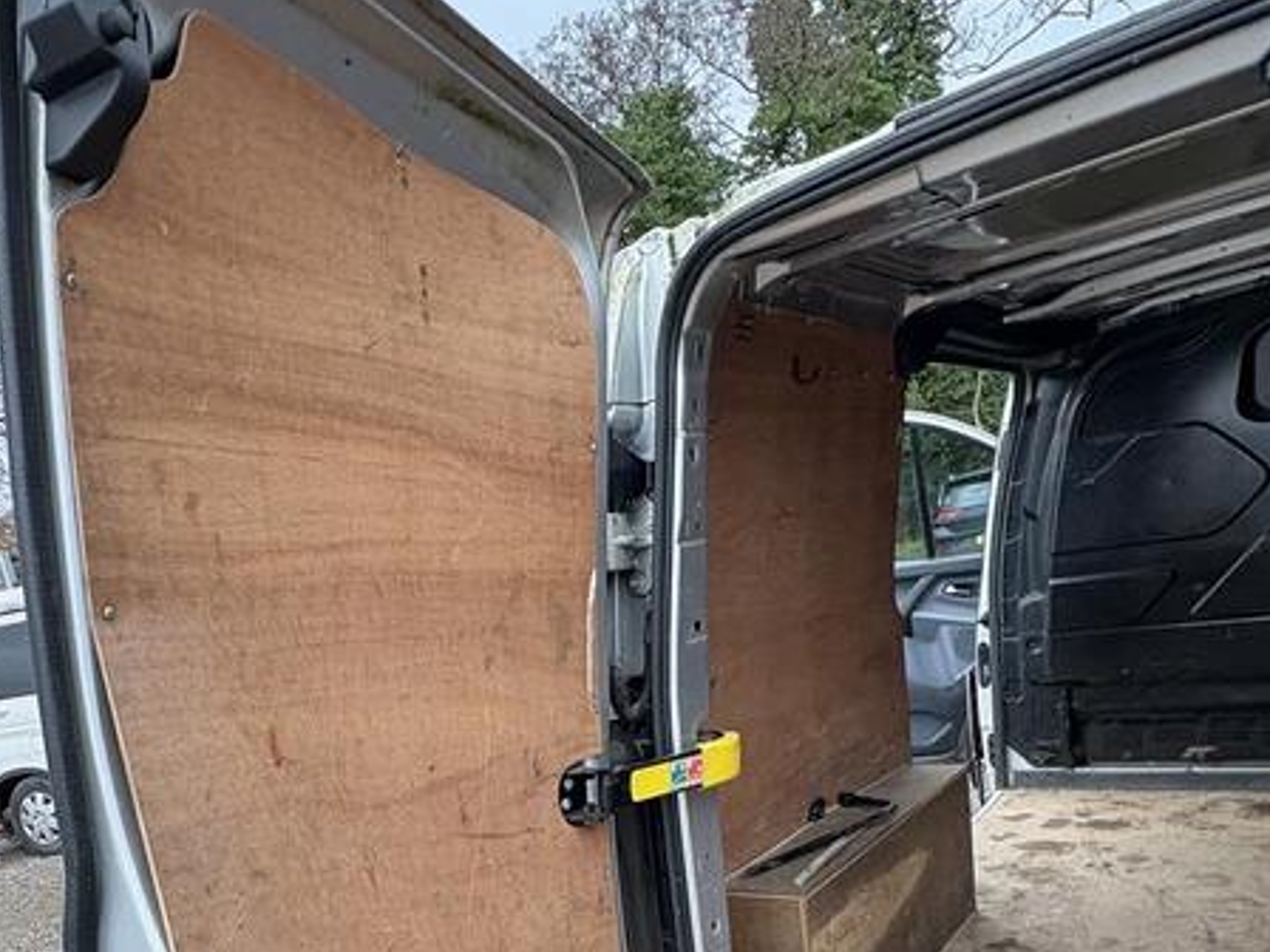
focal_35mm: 28
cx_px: 482
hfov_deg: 62.6
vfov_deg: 45.8
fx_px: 1027
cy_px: 824
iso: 50
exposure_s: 1/99
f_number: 2.2
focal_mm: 2.22
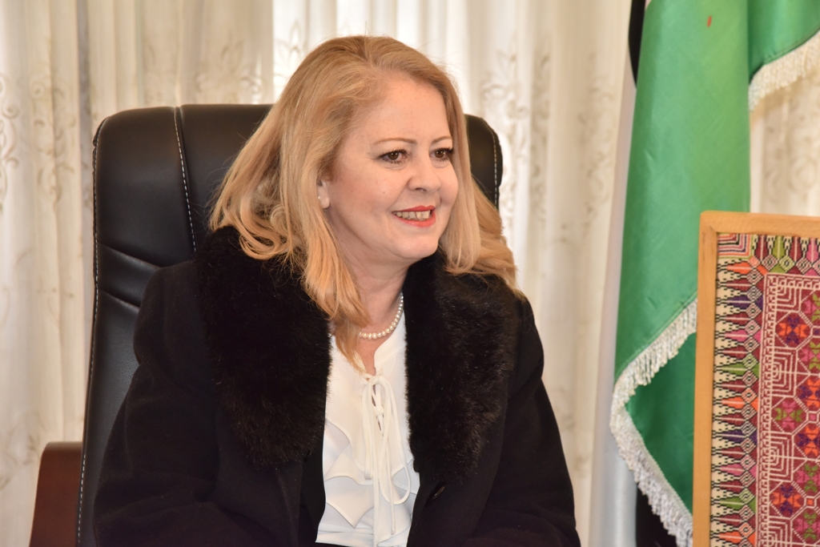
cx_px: 410
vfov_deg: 11.4
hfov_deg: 17.1
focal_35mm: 120
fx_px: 2734
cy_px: 274
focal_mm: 120
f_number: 7.1
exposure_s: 1/250
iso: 2500
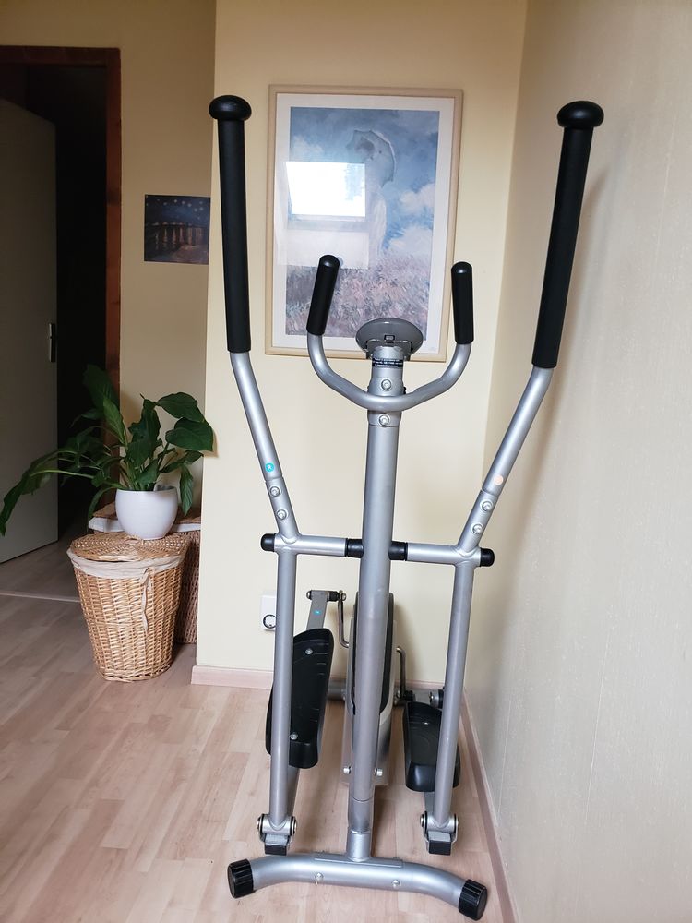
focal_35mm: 26
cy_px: 462
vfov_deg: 67.3
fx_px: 693
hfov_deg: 53.1
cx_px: 346
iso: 800
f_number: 2.4
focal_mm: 4.3
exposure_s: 1/60
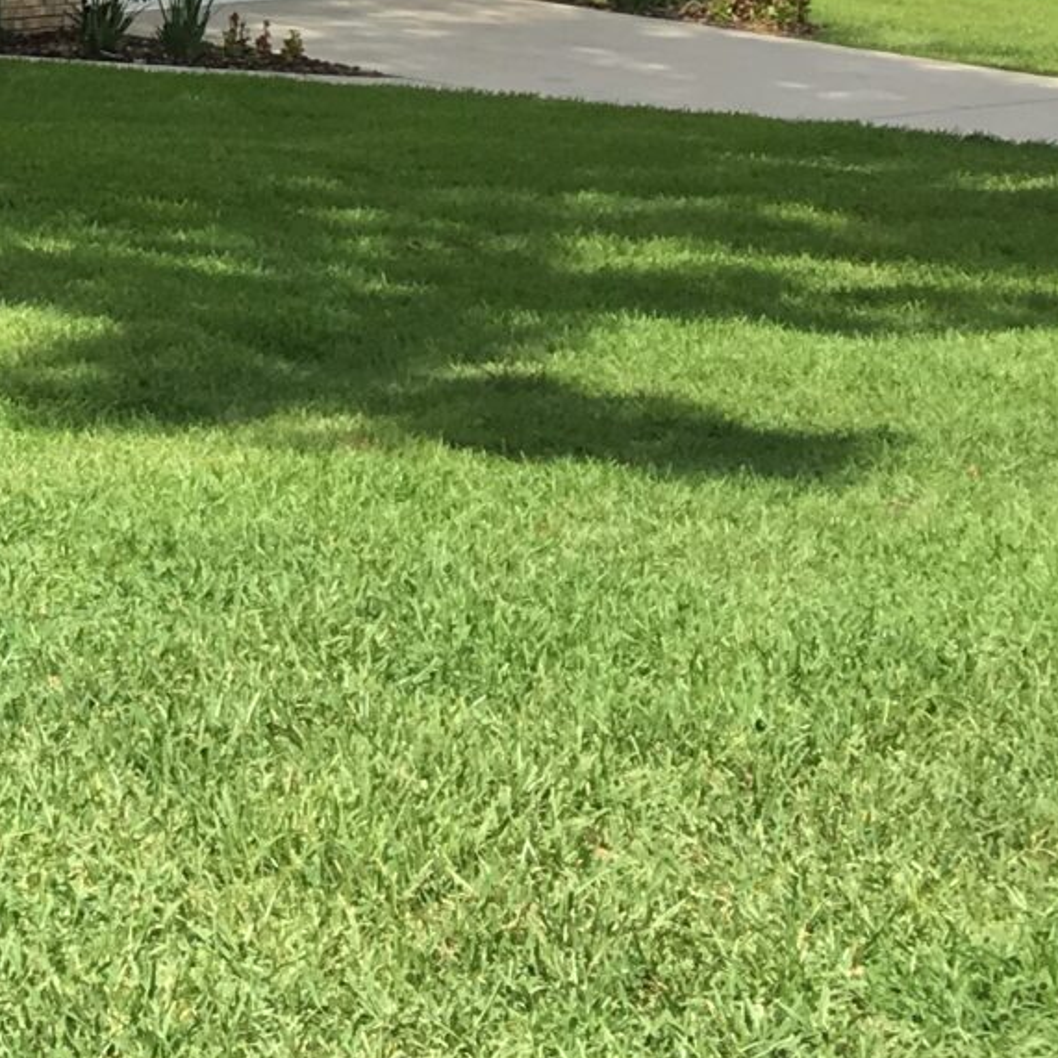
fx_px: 3977
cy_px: -521
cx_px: -1086
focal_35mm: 115
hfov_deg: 13.1
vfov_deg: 14.2
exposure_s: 1/974
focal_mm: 4.15
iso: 25
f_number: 2.2
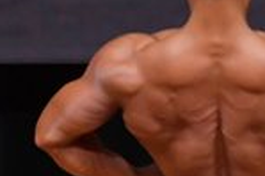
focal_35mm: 1565
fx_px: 11507
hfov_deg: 1.3
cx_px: 271
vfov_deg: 0.9
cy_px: 270
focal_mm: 200
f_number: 5.6
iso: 4000
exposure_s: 1/400
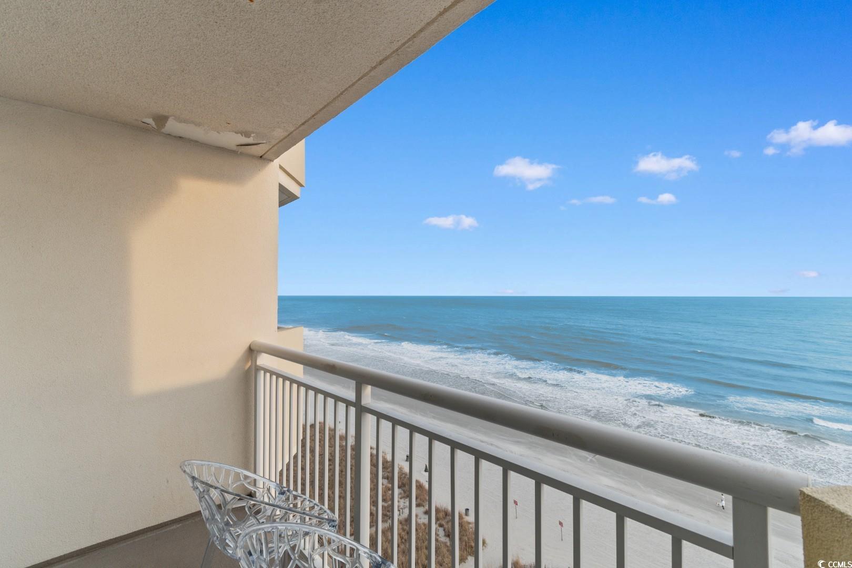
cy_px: 284
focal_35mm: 15
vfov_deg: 77.3
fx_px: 355
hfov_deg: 100.4
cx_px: 426
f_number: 4.5
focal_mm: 10
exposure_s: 1/50
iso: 100
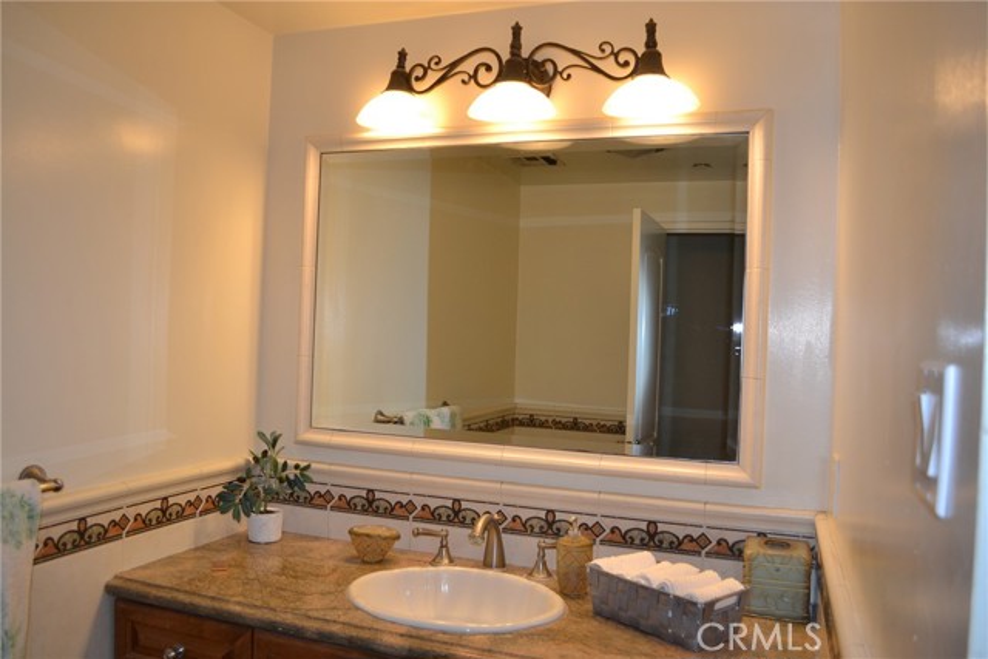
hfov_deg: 67.4
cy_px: 330
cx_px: 494
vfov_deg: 48.0
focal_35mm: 27
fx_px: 741
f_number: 4
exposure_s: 1/100
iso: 400
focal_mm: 18
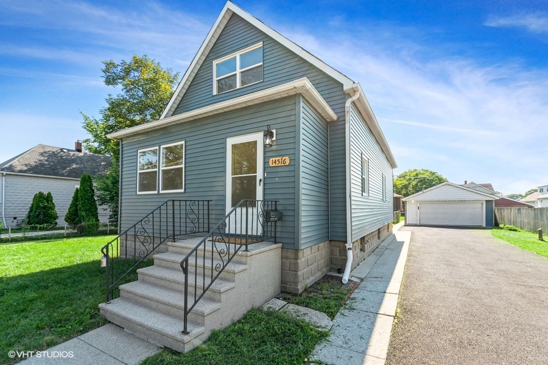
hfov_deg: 100.4
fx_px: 228
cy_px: 182
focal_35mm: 15
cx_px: 274
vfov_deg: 77.3
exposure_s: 1/400
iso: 250
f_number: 7.1
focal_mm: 10
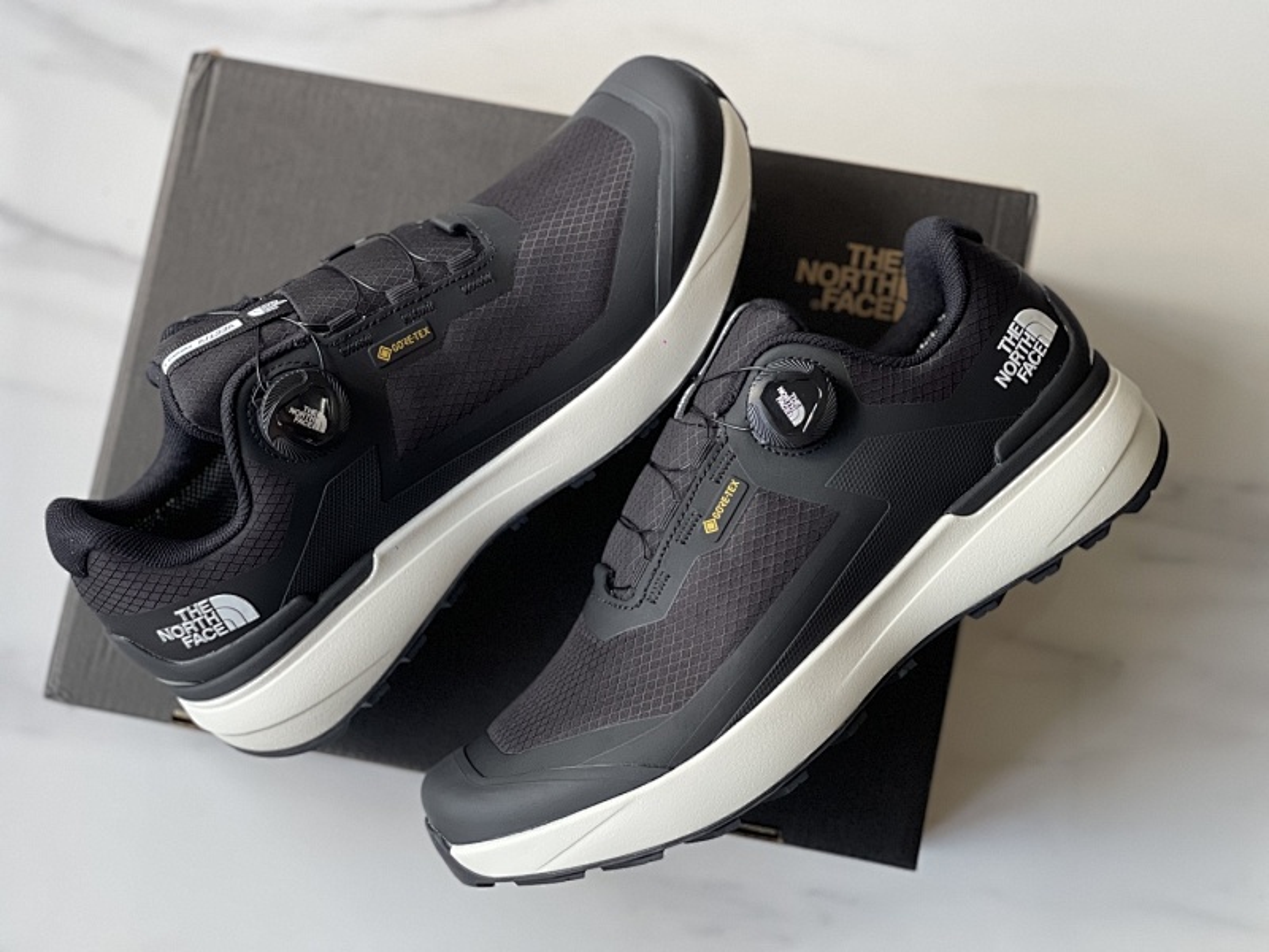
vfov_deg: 22.9
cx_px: 634
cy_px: 476
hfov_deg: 30.3
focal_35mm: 64
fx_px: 2346
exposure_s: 1/121
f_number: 2.2
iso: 200
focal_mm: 7.5
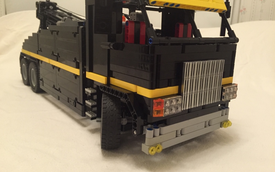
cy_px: 79
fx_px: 232
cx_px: 138
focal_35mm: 31
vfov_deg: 40.6
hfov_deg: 61.2
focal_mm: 4.15
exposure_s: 1/30
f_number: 2.2
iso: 250
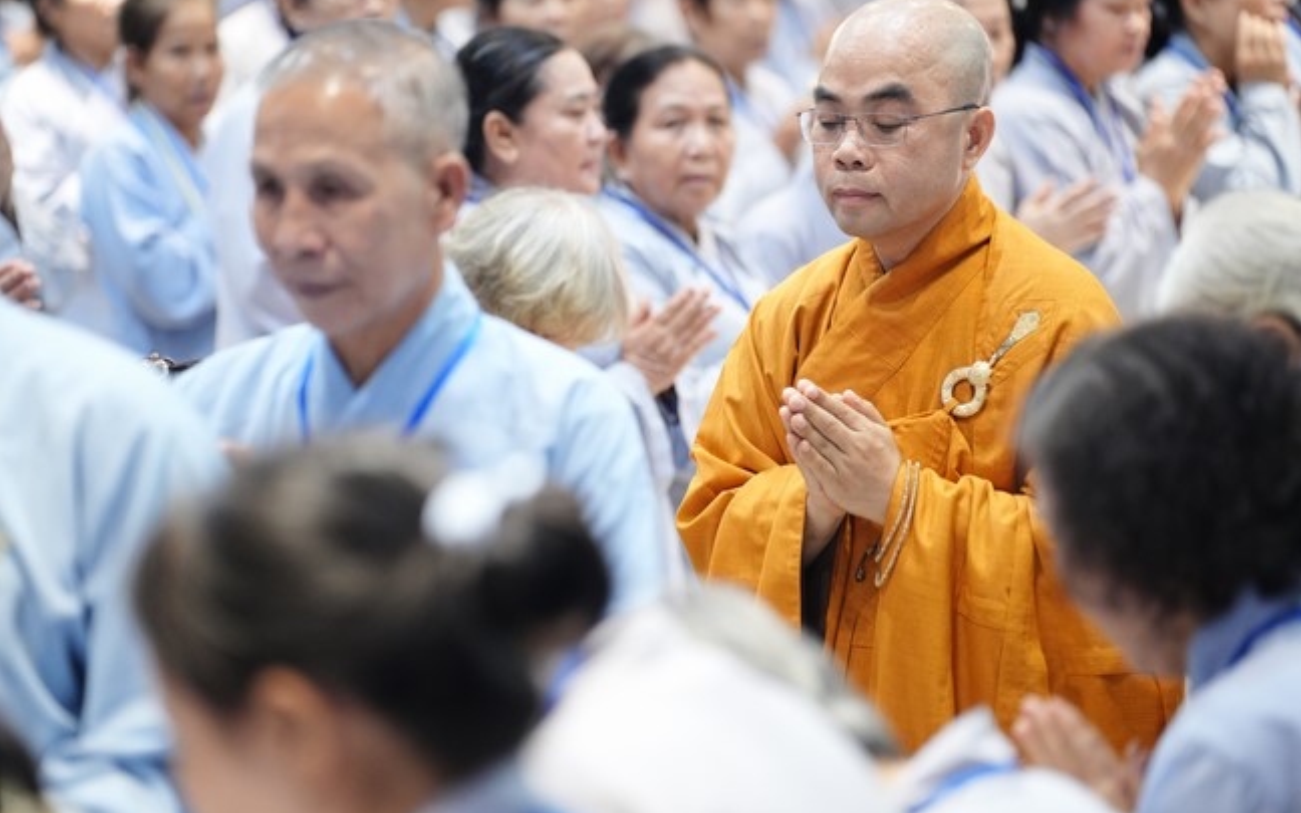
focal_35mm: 138
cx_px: 650
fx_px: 4893
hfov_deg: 15.1
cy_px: 388
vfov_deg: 9.5
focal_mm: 135
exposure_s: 1/160
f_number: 2.8
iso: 4000
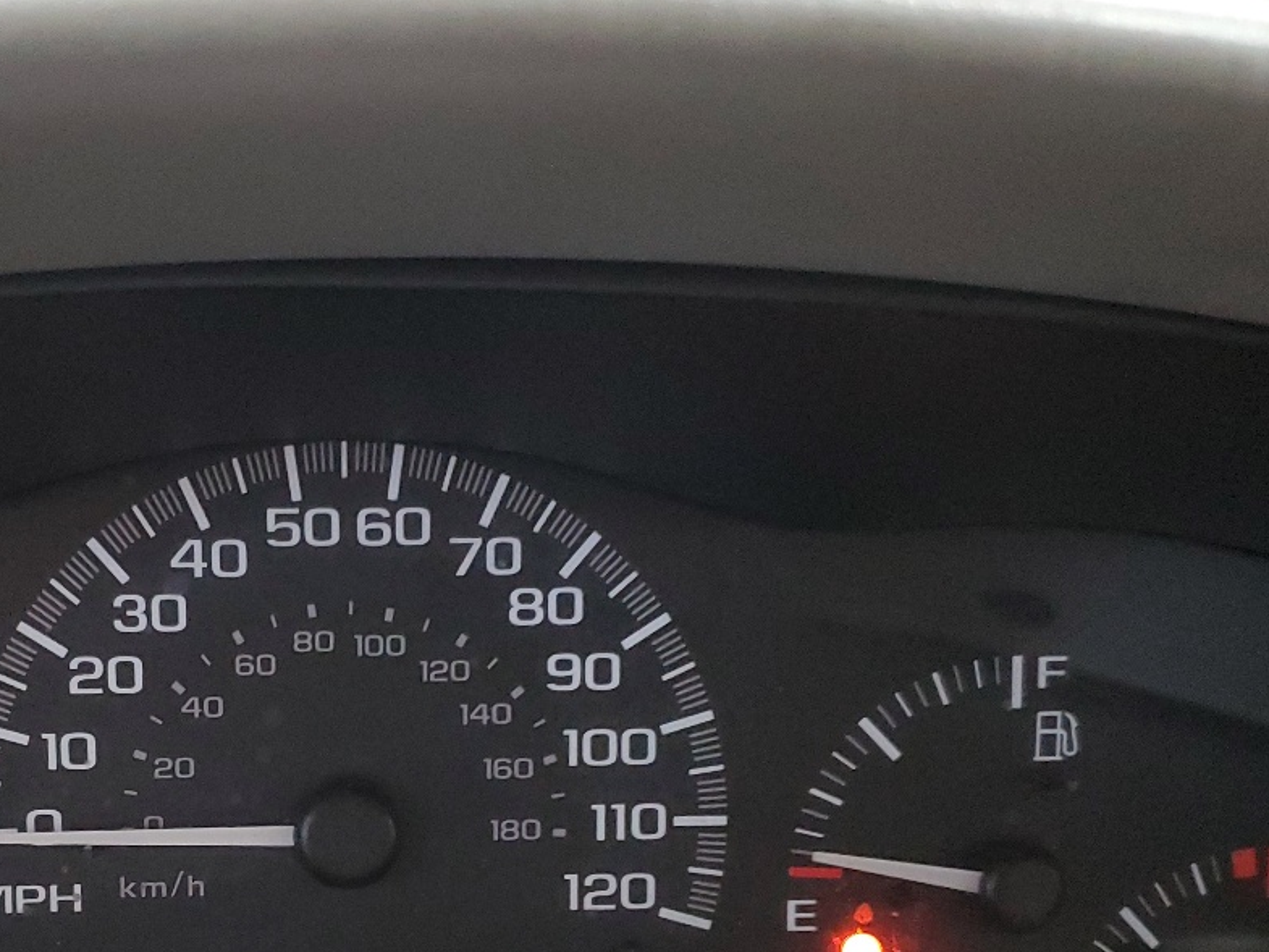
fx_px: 1943
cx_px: 344
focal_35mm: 53
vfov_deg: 26.7
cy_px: 828
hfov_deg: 35.5
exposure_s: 1/15
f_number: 1.5
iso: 475
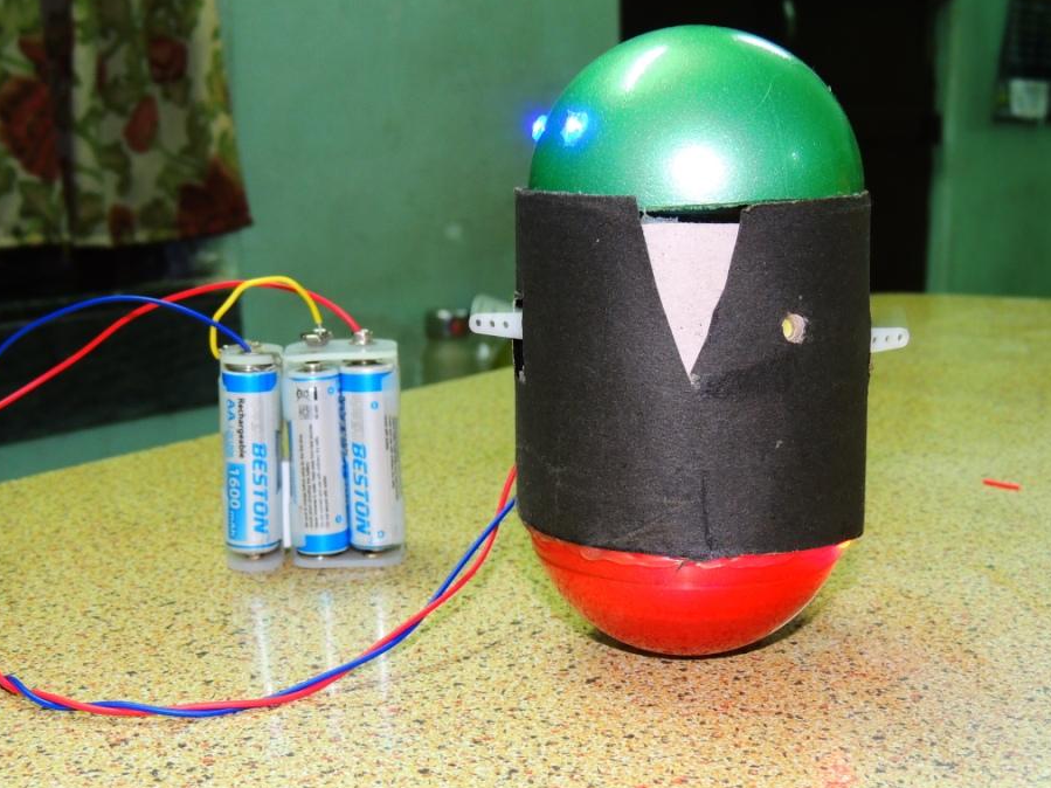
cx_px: 495
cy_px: 420
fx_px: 1488
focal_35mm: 49
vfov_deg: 29.7
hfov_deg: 38.9
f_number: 3.4
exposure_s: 1/6
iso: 180
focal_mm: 7.6
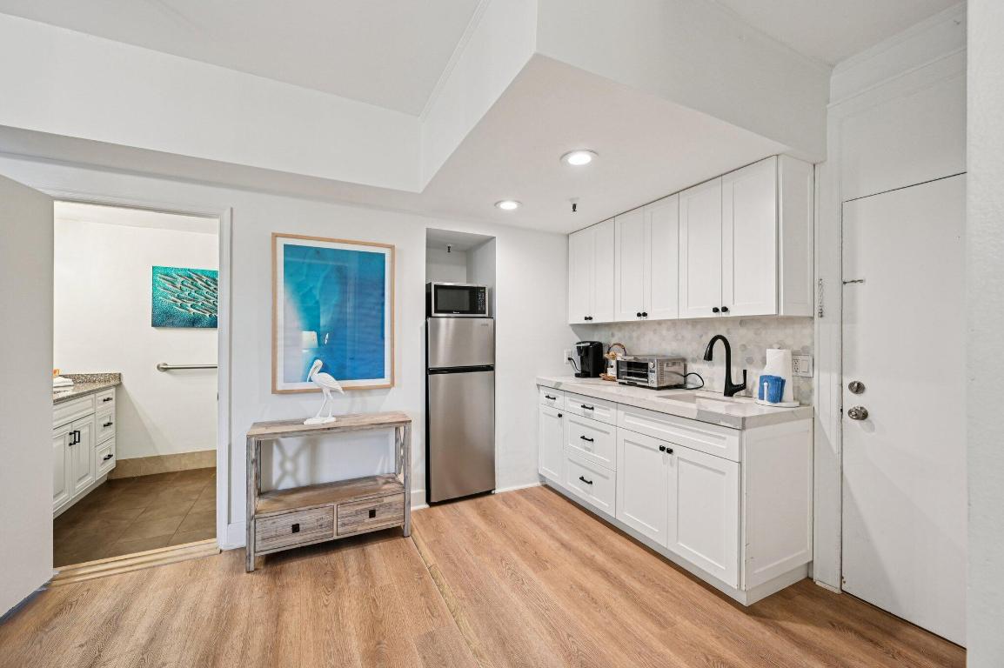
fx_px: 390
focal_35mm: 14
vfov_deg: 81.1
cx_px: 502
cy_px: 334
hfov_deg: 104.3
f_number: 8
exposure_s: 1/30
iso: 800
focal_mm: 14
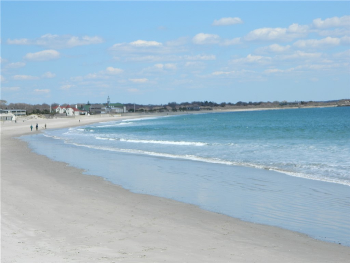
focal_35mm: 103
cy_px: 132
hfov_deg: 19.1
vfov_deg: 14.4
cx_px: 175
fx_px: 1041
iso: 80
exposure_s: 1/640
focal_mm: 18.6
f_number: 4.5
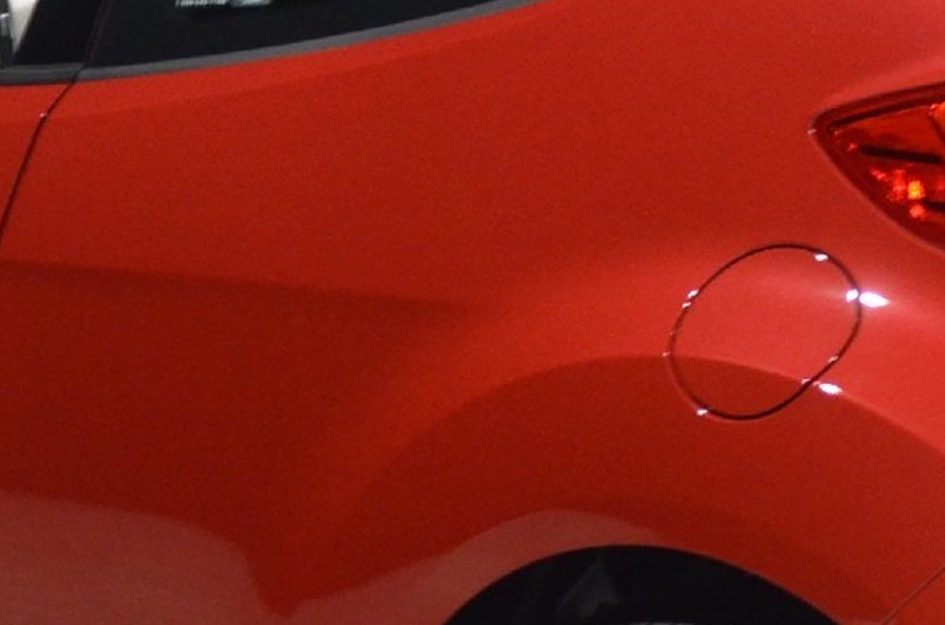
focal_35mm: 185
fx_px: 4845
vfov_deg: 7.4
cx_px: 409
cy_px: 495
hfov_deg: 11.1
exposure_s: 1/20
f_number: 2.8
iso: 1600
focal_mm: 28
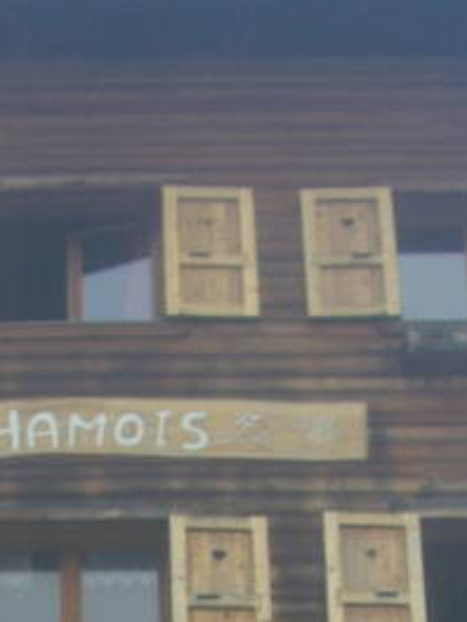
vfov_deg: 15.8
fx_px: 2069
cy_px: 919
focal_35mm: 115
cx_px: 19
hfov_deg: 12.7
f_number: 2.8
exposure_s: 1/160
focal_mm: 7.9
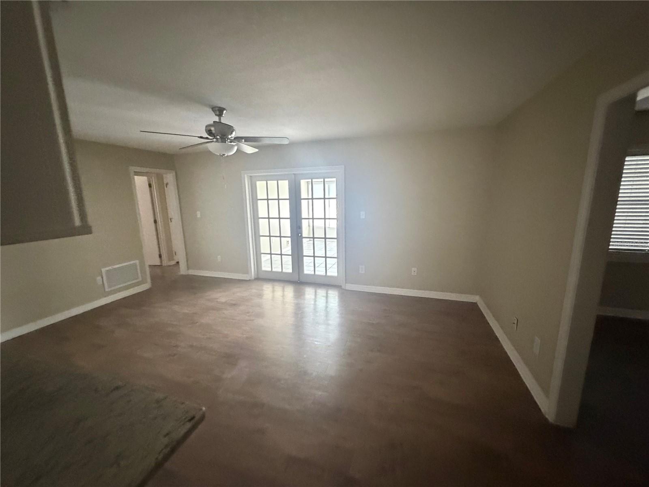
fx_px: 262
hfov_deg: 102.1
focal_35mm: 14
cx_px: 324
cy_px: 244
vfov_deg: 85.7
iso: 1250
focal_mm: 2.22
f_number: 2.2
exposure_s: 1/60
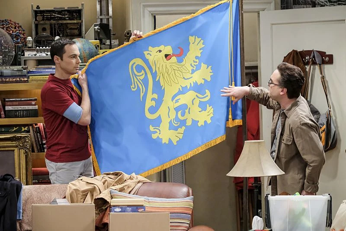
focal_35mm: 136
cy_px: 116
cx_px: 173
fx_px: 1307
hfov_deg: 15.1
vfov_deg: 10.1
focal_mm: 90.6
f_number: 4
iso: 5000
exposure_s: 1/160
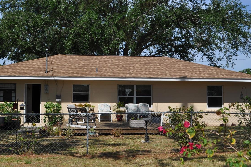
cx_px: 122
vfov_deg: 24.0
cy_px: 58
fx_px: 390
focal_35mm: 56
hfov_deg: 35.7
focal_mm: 26
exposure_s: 1/400
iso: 200
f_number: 10
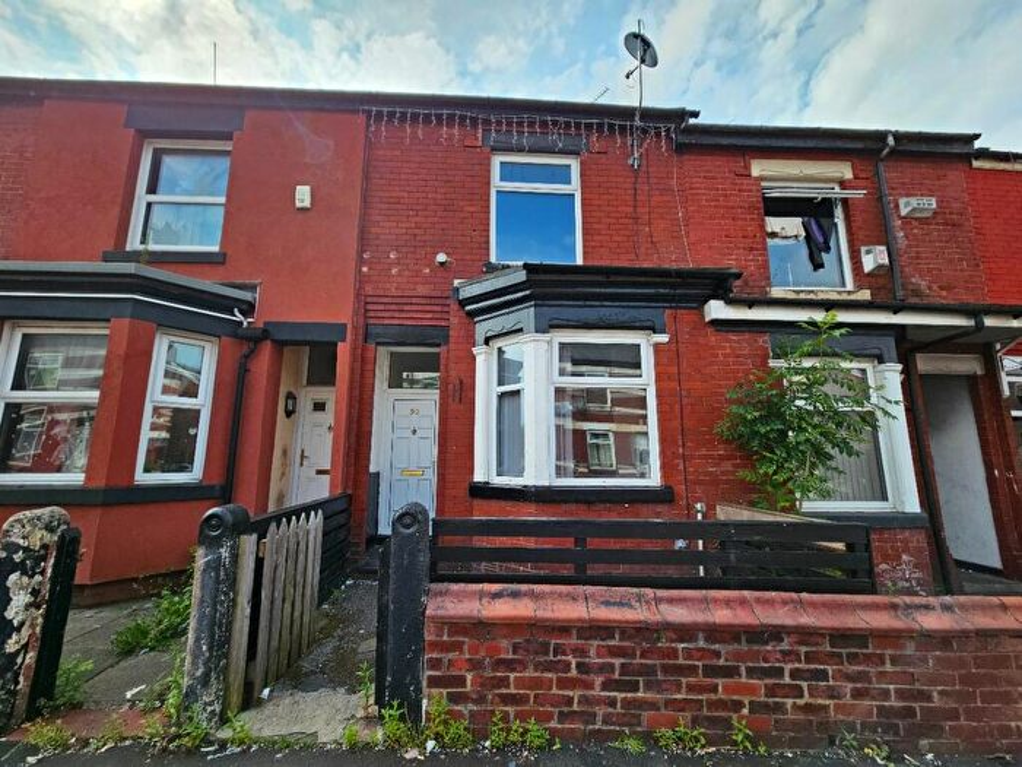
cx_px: 511
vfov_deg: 89.9
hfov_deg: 106.2
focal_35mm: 13
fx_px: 384
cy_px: 384
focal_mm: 2.2
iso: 50
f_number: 2.2
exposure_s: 1/1163
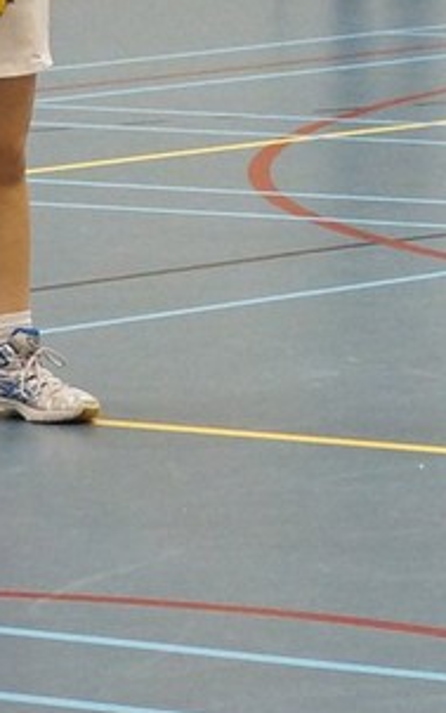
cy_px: -30
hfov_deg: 4.9
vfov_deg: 8.1
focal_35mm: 259
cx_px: -663
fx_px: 5032
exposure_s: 1/250
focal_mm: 50
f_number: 2.8
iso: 1600
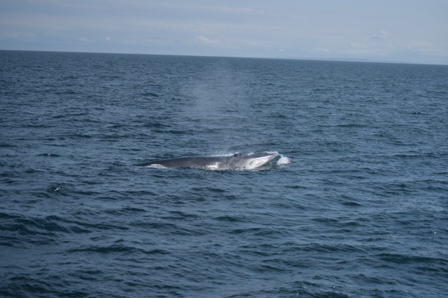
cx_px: 242
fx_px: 1127
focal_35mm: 91
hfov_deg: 22.5
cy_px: 159
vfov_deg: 15.1
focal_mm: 55
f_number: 4
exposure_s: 1/4000
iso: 200
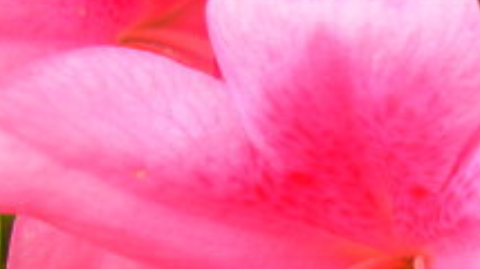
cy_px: 280
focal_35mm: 89
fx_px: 1132
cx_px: 428
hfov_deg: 23.3
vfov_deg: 13.3
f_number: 2.8
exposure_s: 1/57.6
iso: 50
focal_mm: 5.8
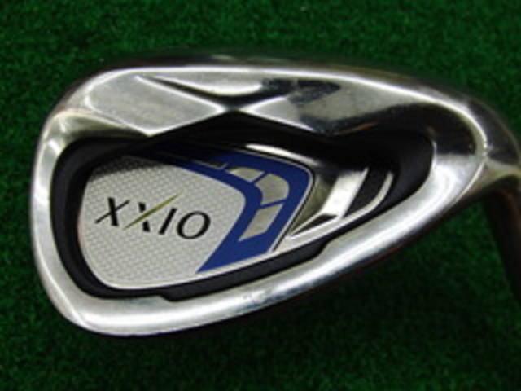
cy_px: 196
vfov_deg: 38.7
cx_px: 260
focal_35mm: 37
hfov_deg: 50.1
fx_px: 557
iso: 320
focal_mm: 6.42
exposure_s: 1/80
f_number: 3.6
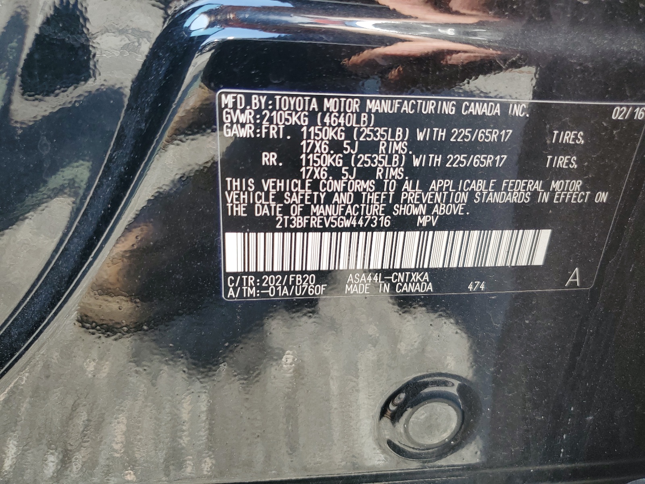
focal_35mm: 26
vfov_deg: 53.1
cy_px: 242
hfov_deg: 67.3
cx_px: 322
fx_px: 484
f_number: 1.5
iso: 50
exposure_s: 1/133
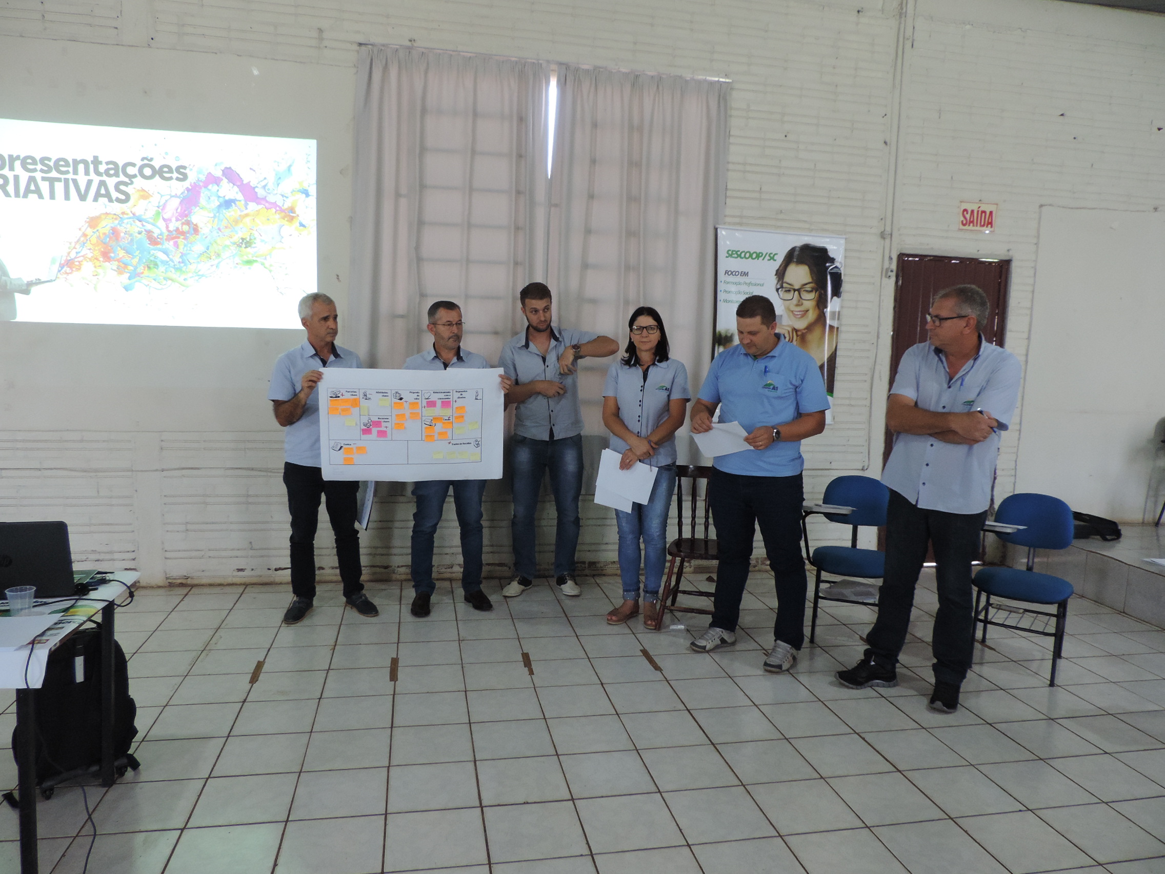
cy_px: 437
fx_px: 808
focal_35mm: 24
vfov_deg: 56.8
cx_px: 582
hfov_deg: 71.6
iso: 400
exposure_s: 1/25
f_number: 3
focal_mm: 4.3
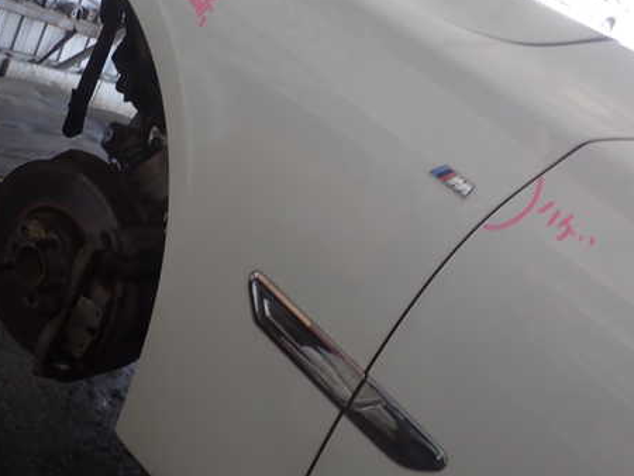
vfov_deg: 36.0
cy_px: 265
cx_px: 382
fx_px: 733
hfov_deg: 46.5
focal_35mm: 40
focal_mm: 5.4
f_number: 2.3
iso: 100
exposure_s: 1/80
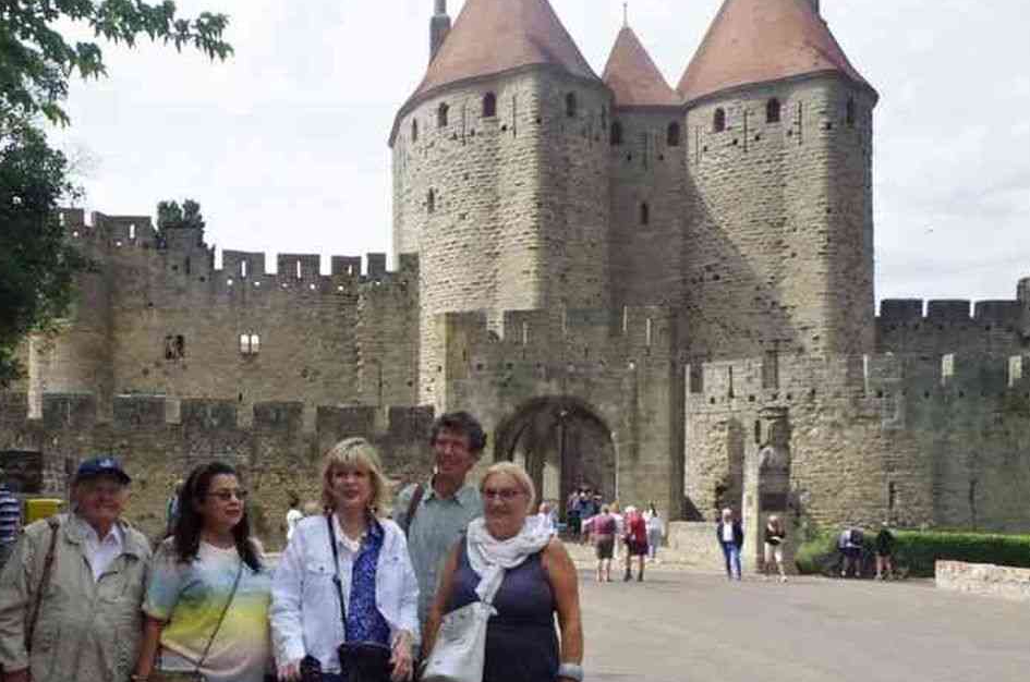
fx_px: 799
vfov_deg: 46.2
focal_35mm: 28
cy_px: 348
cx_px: 508
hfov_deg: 65.6
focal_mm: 18
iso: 3200
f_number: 11
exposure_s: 1/2000
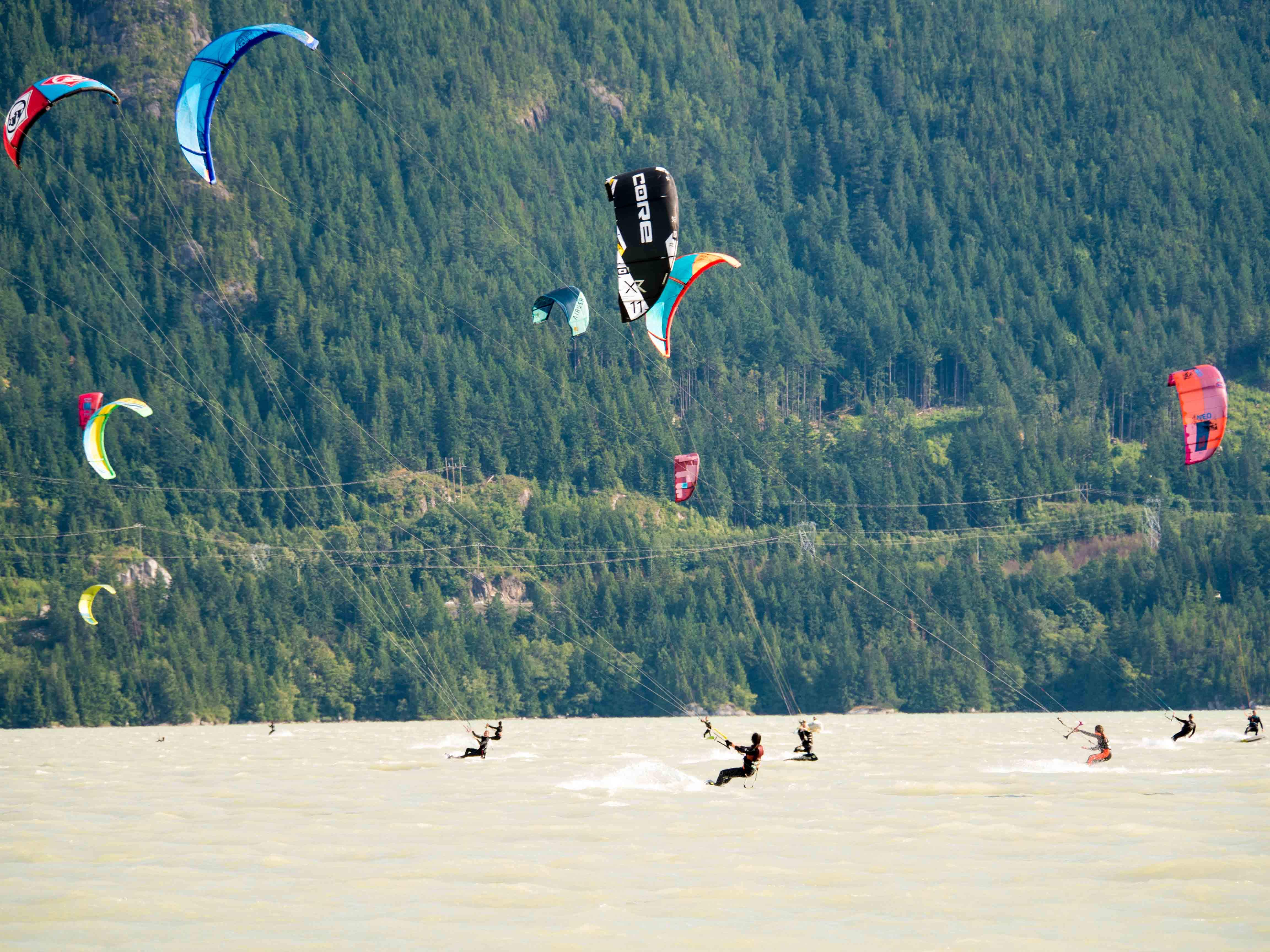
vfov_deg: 7.4
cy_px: 476
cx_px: 635
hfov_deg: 9.9
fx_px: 7338
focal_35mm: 200
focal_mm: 100
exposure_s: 1/400
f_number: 4.5
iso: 200
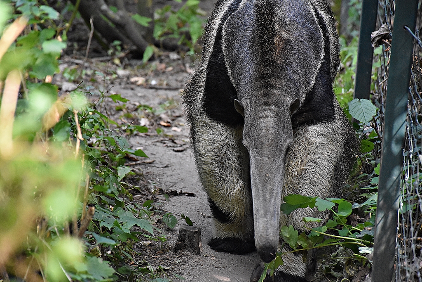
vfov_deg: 6.5
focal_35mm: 210
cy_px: 141
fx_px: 2462
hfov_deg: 9.8
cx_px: 211
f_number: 5.6
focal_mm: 140
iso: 3200
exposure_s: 1/500
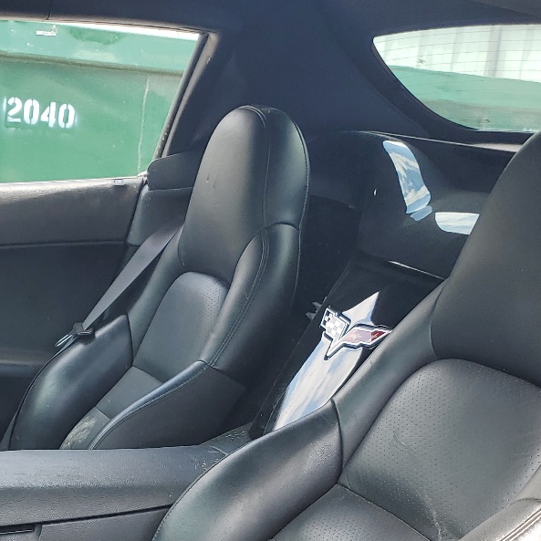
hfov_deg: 27.0
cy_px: 522
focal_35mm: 62
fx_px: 1096
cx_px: 86
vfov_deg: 26.5
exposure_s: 1/435
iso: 50
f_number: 1.5
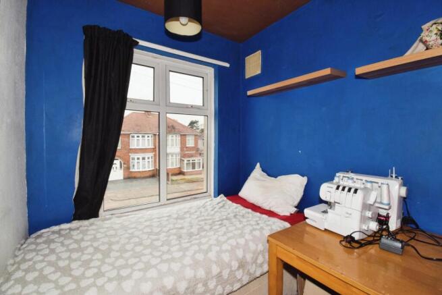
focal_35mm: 15
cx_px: 221
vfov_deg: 77.4
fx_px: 184
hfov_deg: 100.4
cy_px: 148
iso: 1000
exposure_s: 1/60
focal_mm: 10
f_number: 13
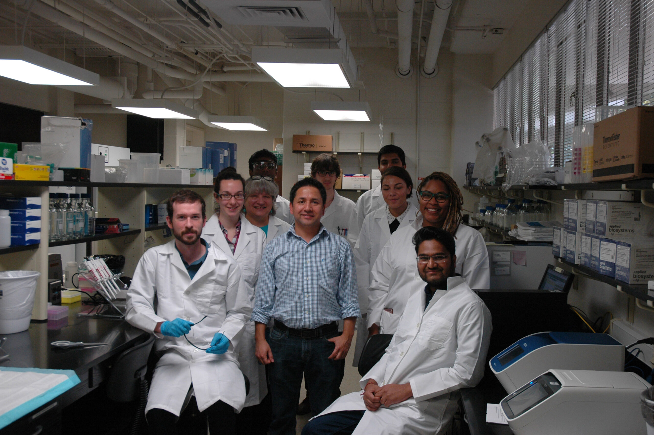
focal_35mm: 40
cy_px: 218
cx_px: 327
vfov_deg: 33.0
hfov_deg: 48.0
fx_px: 735
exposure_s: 1/80
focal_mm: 27
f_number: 4.5
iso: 640
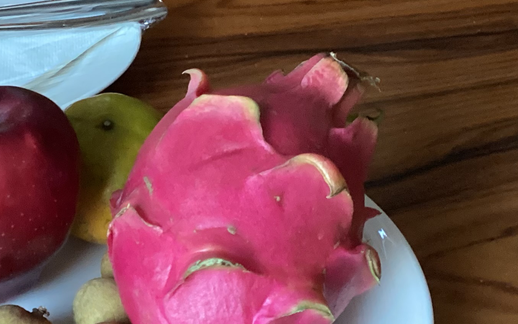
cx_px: 159
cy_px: 205
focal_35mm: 79
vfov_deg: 16.5
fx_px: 1115
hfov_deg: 26.0
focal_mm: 3.3
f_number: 2.4
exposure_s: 1/30
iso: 640
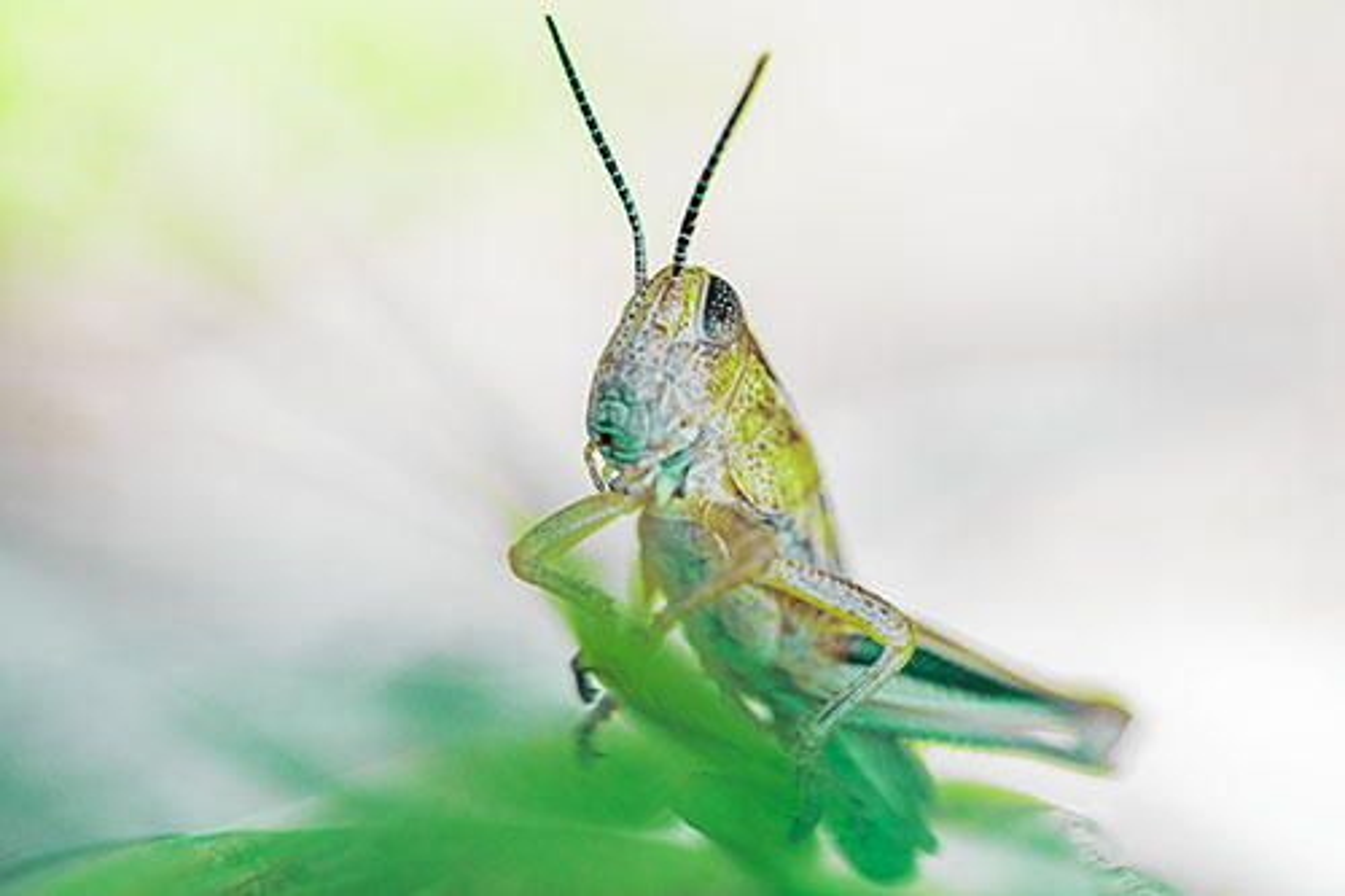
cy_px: 448
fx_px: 7843
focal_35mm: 210
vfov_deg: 6.5
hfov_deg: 9.8
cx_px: 672
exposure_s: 1/1250
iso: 800
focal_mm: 210
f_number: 8.5
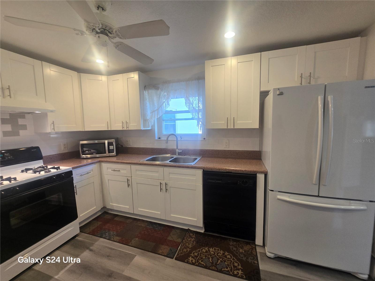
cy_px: 140
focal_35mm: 13
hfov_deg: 106.2
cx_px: 188
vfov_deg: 89.9
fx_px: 141
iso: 100
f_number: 2.2
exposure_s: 1/60
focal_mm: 2.2
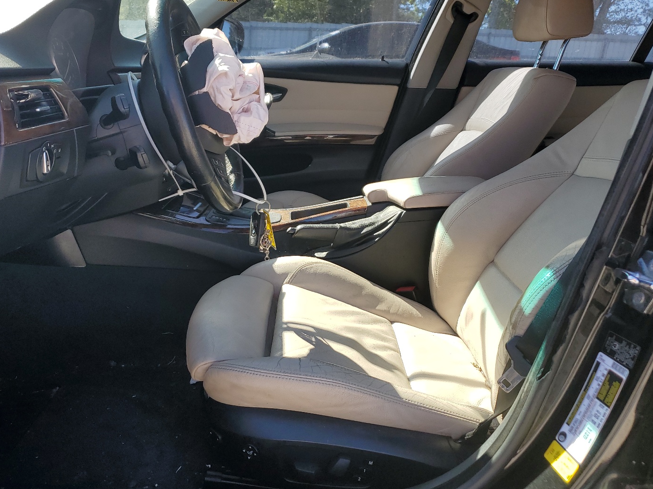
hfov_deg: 59.9
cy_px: 250
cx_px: 298
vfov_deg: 46.8
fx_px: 566
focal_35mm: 30
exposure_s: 1/769
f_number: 1.5
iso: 50
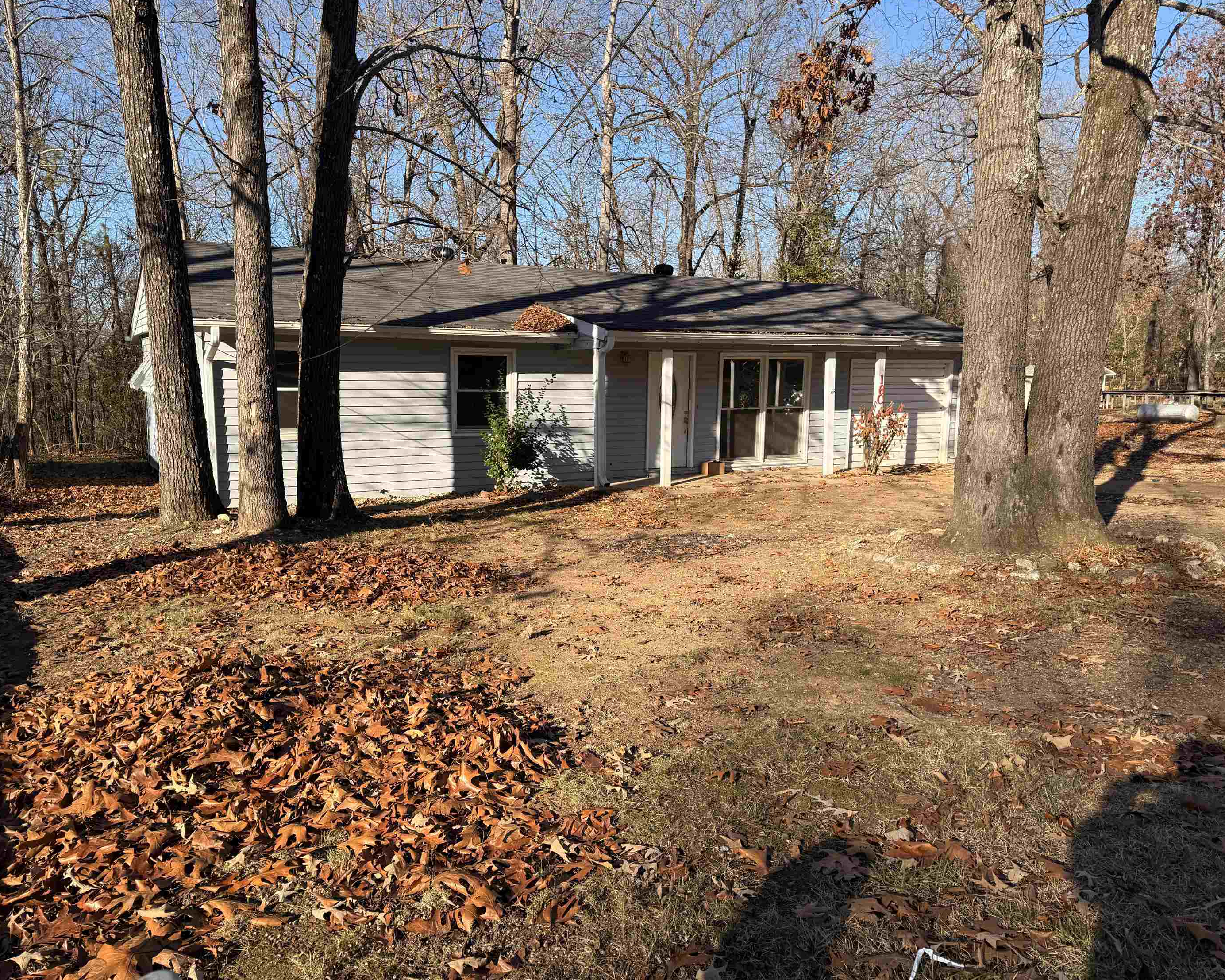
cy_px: 506
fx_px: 943
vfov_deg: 54.9
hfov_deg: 65.9
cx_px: 564
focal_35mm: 26
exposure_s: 1/2169
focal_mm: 6.76
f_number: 1.78
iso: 80
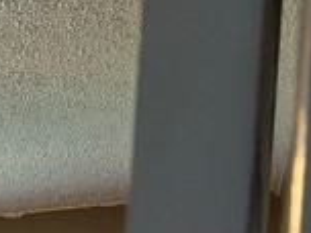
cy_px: 746
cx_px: -587
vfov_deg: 7.3
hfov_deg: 9.3
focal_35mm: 175
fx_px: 1572
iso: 500
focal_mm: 5.96
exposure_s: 1/60
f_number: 1.6
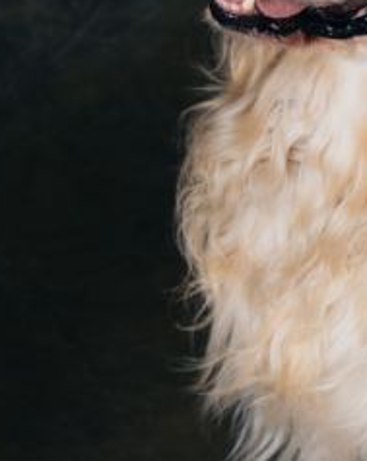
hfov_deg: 13.0
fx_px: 1605
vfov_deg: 16.3
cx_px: 148
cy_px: 184
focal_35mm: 118
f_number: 4
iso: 320
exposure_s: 1/160
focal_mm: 35
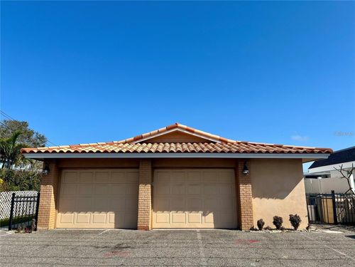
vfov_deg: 53.1
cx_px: 178
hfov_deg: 67.3
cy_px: 134
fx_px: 267
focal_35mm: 26
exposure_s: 1/4630
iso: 50
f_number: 1.5
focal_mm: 5.7
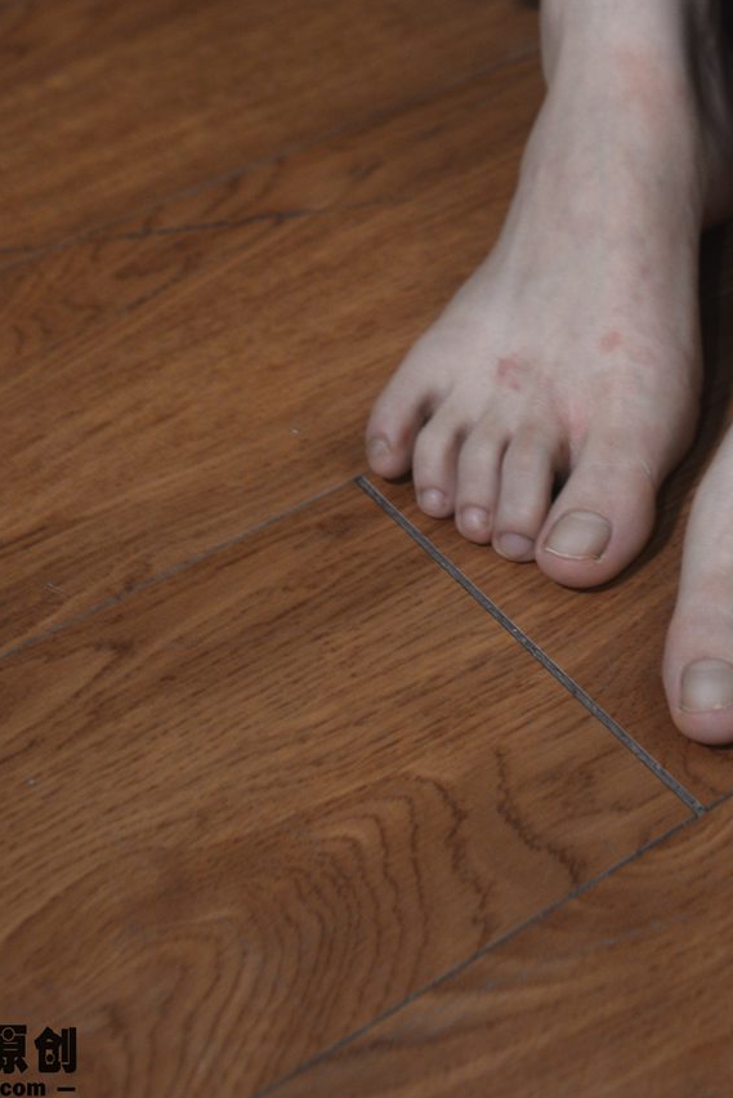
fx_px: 2440
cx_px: 705
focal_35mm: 80
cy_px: -131
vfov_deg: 23.7
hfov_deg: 16.8
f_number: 5
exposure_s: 1/160
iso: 500
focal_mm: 35
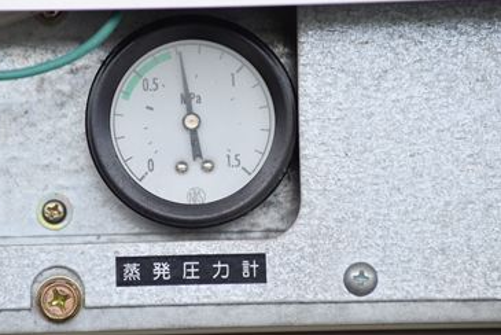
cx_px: 211
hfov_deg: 6.7
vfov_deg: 4.5
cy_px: 174
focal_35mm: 308
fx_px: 4290
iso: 1250
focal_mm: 150
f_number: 6.3
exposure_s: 1/2000
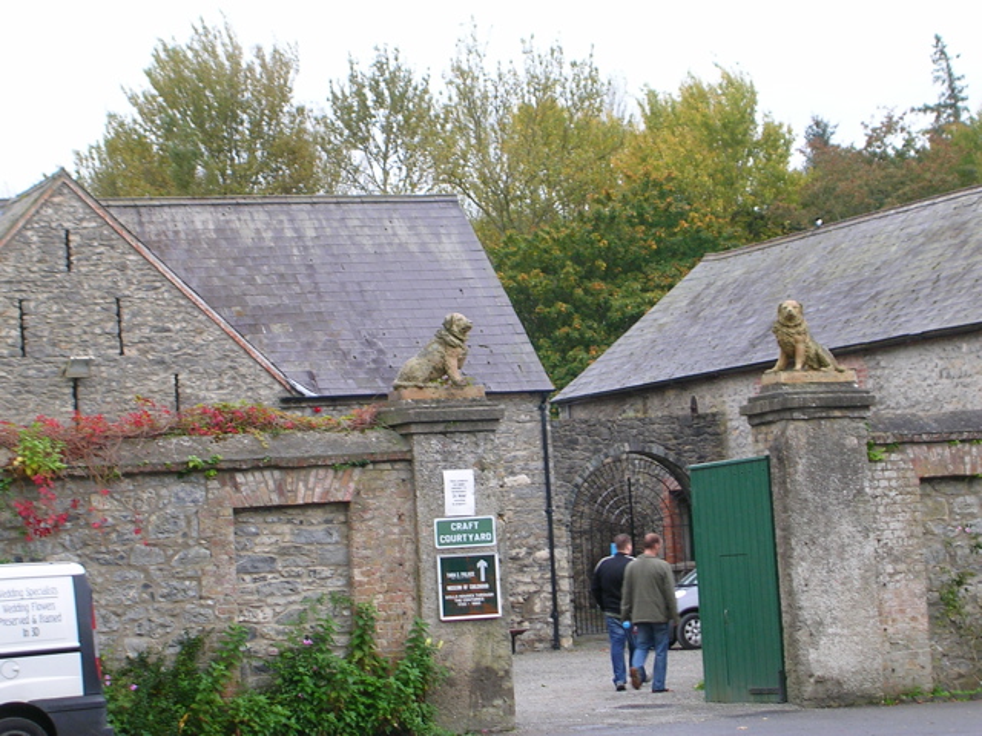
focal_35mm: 115
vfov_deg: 12.9
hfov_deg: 17.1
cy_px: 368
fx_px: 3262
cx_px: 491
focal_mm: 17.4
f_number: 4.9
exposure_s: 1/45.4
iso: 50
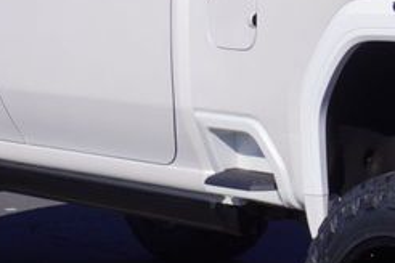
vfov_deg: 6.7
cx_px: 474
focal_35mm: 206
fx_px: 2261
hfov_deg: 9.8
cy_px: 115
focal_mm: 33
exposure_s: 1/400
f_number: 9
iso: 100
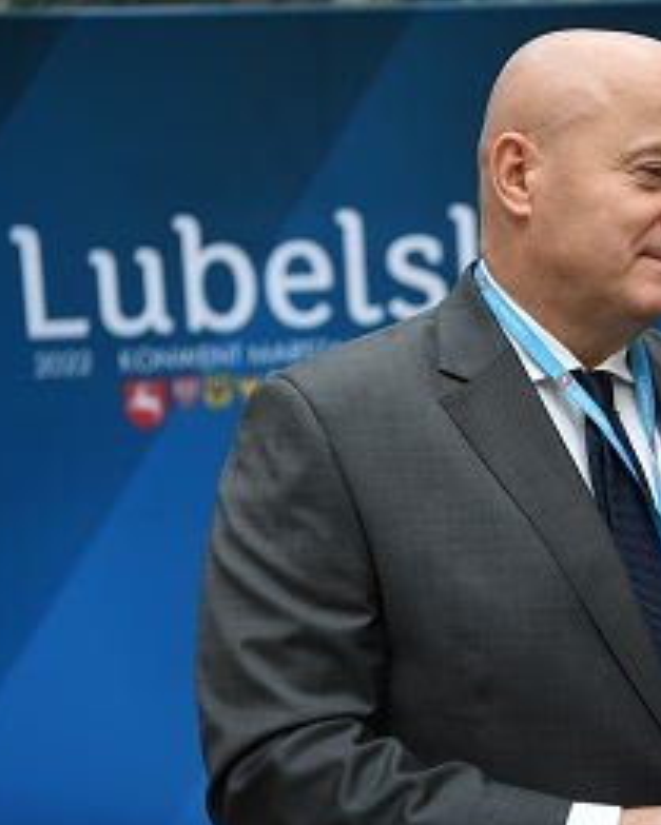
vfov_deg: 27.5
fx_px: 1686
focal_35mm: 69
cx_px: 493
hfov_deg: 22.0
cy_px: 417
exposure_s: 1/250
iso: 640
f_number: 2.8
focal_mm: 48
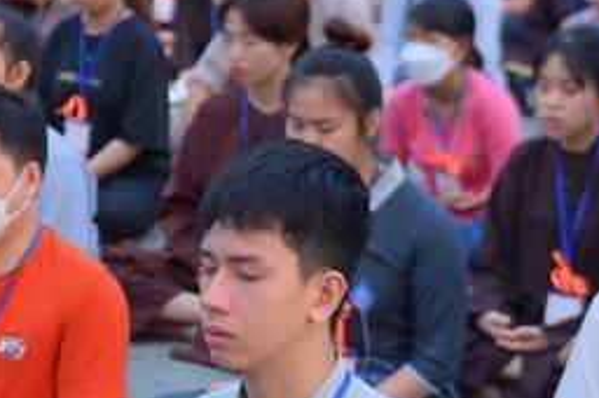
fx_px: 2958
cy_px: 268
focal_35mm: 178
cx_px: 110
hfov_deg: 11.5
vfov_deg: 7.7
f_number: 3.5
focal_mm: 70
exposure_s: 1/125
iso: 250
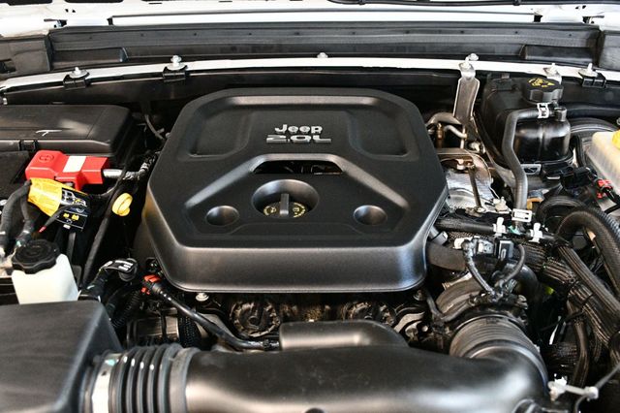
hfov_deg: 53.2
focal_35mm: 36
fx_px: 620
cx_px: 310
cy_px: 206
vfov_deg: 36.8
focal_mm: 24
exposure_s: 1/60
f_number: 3.8
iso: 7200
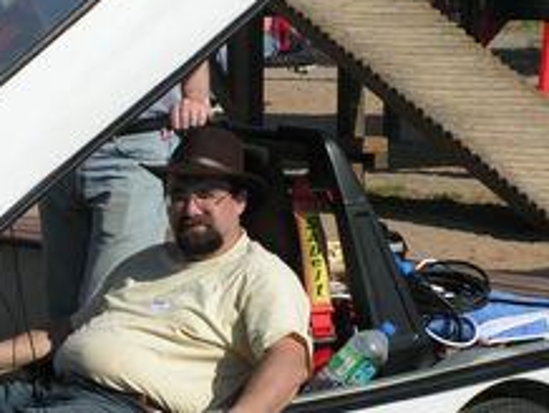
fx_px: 3318
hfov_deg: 9.5
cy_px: 227
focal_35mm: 209
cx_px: 212
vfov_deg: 7.1
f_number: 7.1
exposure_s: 1/500
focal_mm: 17.4
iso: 50
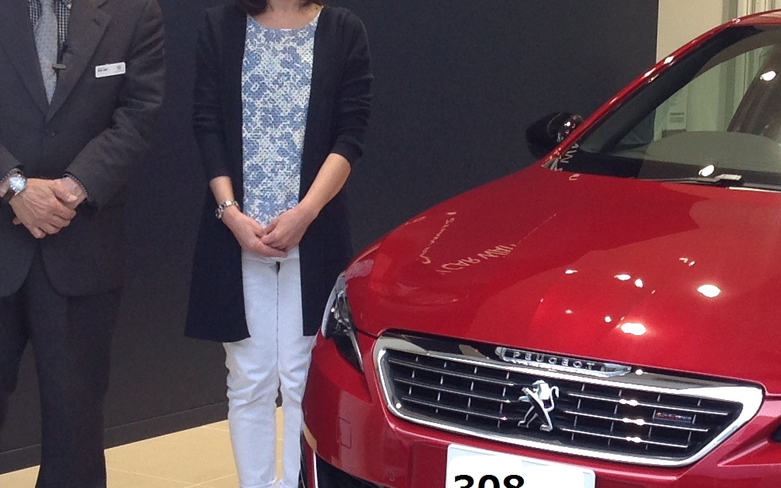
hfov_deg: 21.6
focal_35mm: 95
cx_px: 613
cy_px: 133
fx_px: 2022
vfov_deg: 13.7
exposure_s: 1/60
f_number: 2.4
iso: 50
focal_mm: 4.28
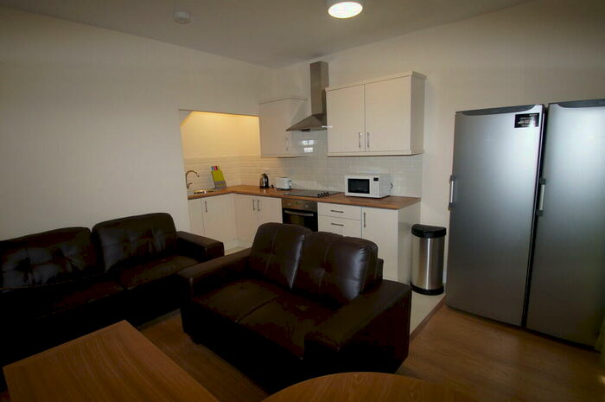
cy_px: 201
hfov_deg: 90.1
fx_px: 302
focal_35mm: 18
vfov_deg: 67.3
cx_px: 302
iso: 500
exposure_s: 1/60
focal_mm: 12
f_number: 4
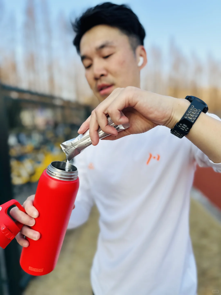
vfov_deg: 71.6
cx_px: 110
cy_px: 148
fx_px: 204
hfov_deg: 56.8
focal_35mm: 24
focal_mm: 6.86
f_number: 1.78
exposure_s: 1/1144
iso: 80
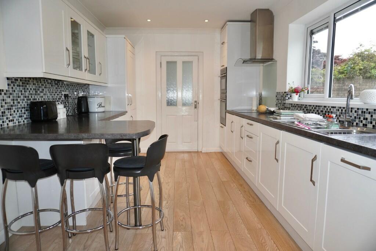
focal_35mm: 24
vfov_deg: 53.1
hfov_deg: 73.7
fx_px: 251
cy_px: 126
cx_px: 188
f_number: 3.5
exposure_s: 1/125
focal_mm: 16
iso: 320
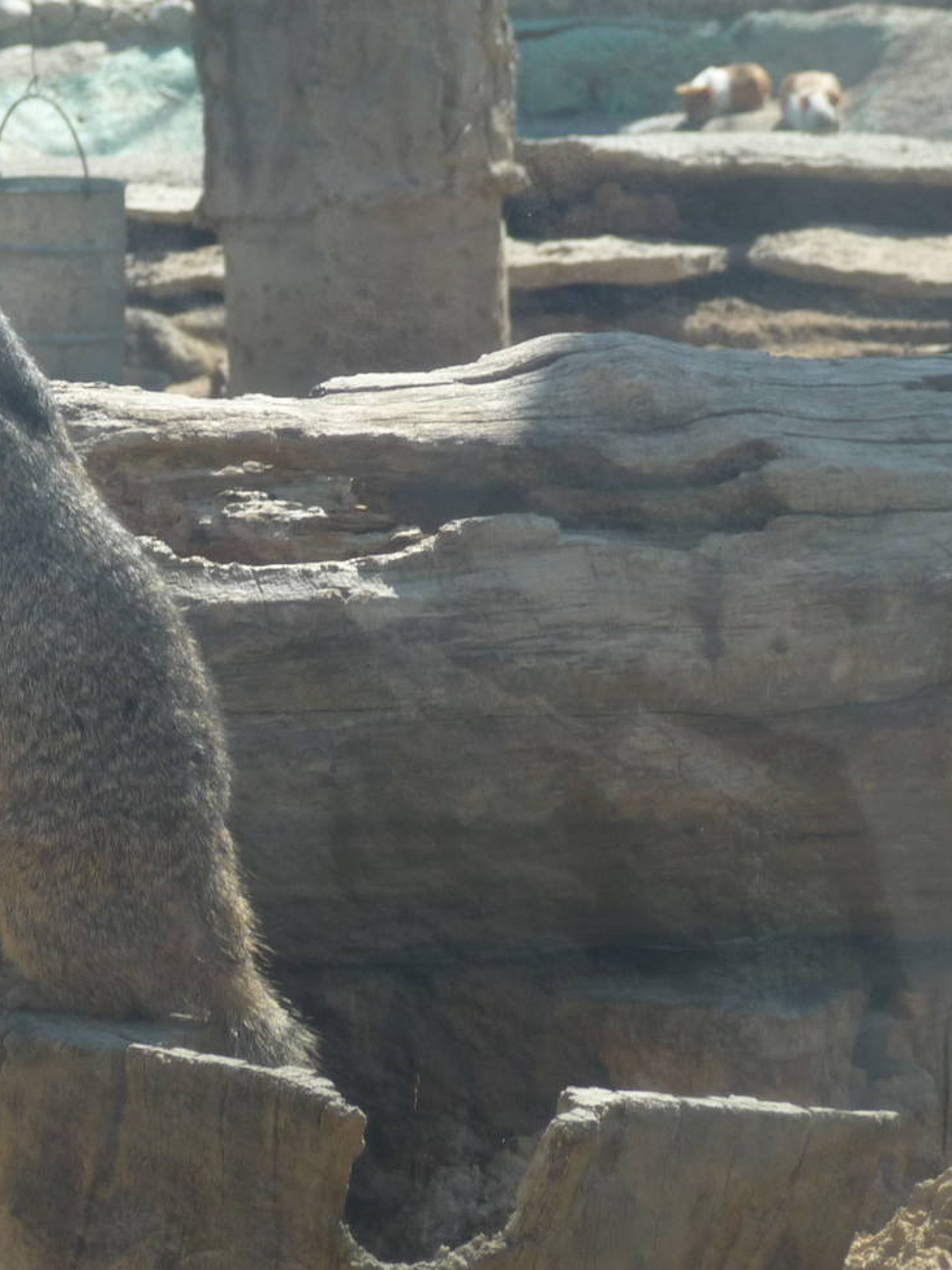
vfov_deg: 9.4
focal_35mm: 210
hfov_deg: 7.1
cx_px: 89
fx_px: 7702
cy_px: 591
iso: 100
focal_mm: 21.8
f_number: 4.7
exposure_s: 1/250
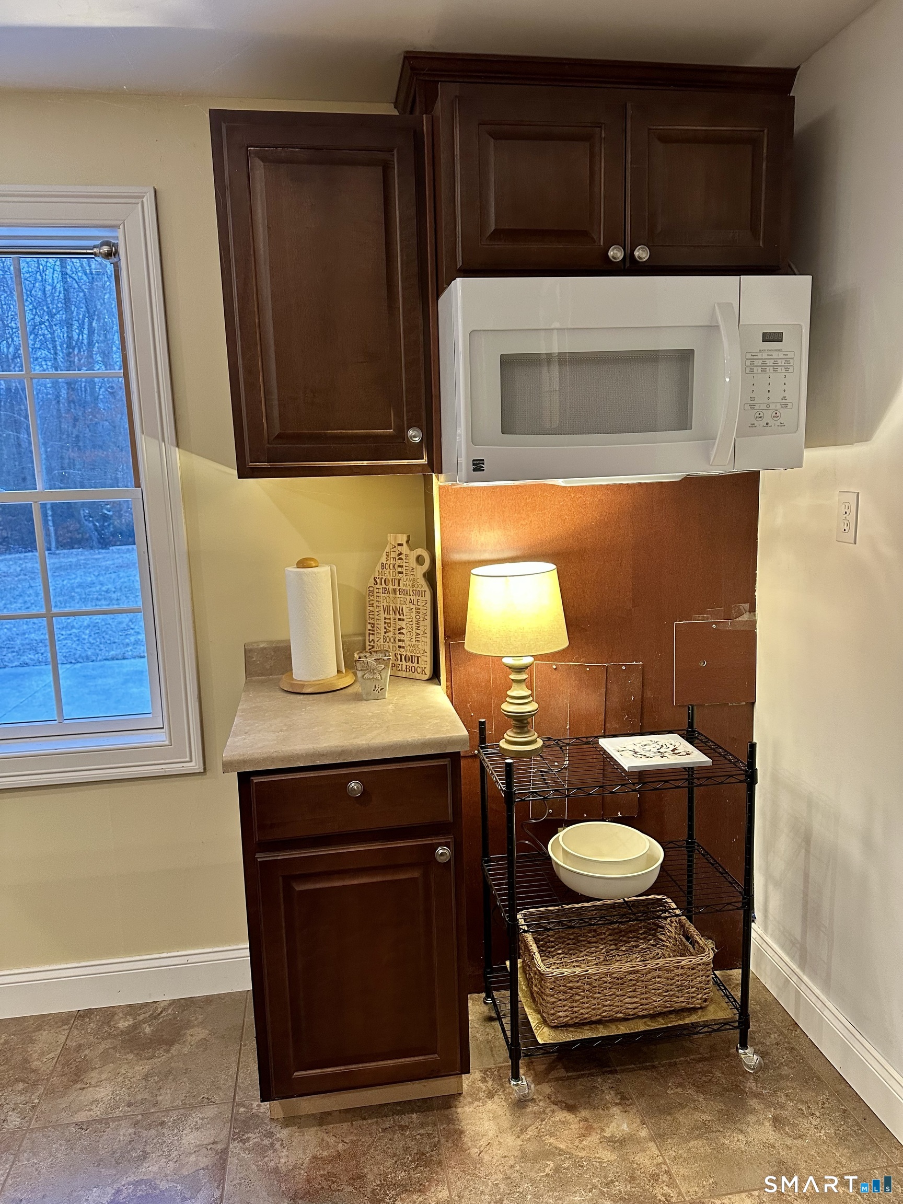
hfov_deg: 56.8
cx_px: 452
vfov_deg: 71.6
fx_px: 835
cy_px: 602
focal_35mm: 24
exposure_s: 1/60
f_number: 1.78
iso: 400
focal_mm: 6.86
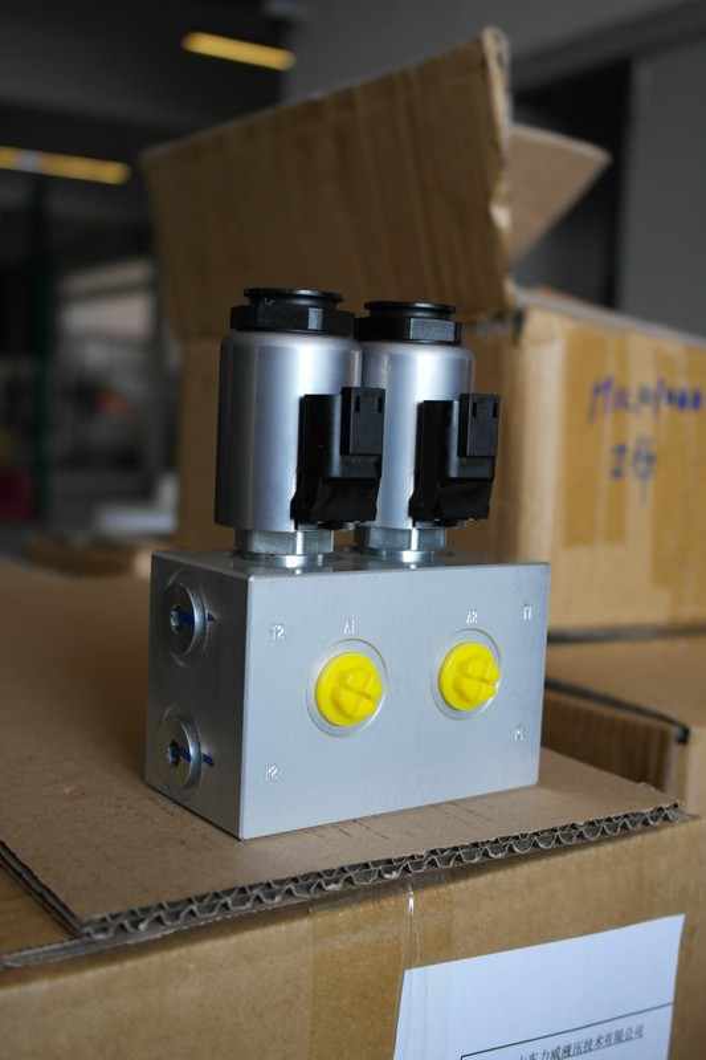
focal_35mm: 43
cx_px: 353
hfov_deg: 31.2
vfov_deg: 45.4
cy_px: 530
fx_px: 1265
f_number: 4
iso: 400
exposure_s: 1/80
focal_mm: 28
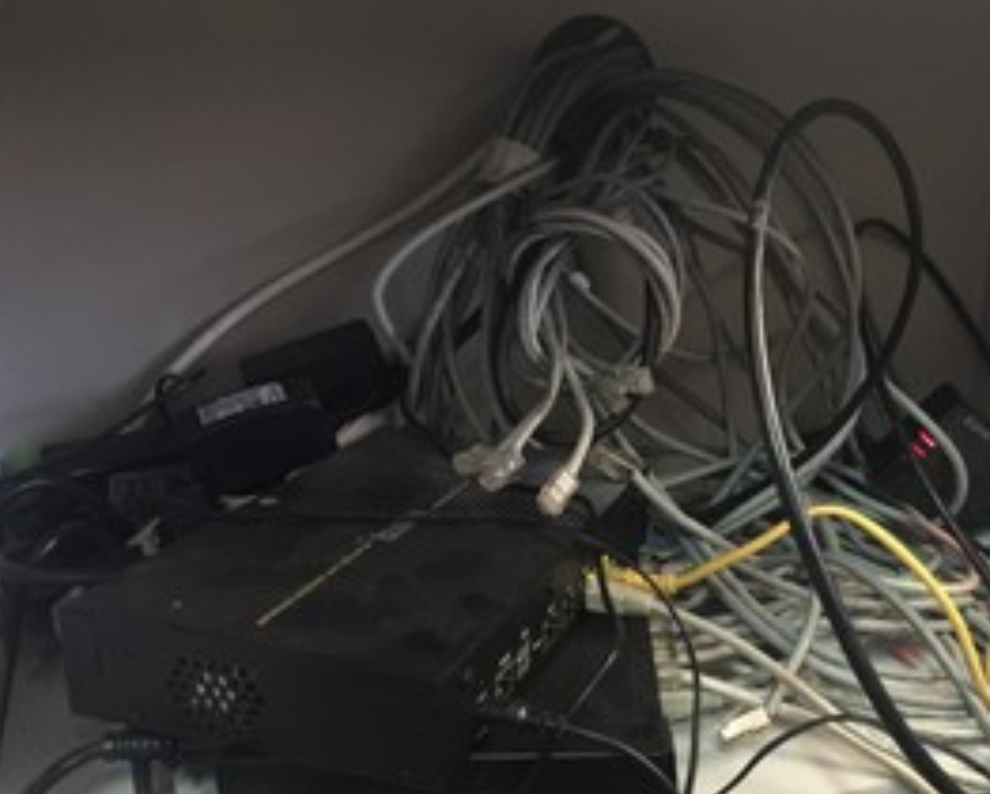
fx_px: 1173
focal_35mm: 40
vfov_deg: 37.3
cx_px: 673
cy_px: 446
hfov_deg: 45.0
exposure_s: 1/8
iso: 200
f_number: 2.2
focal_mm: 4.15
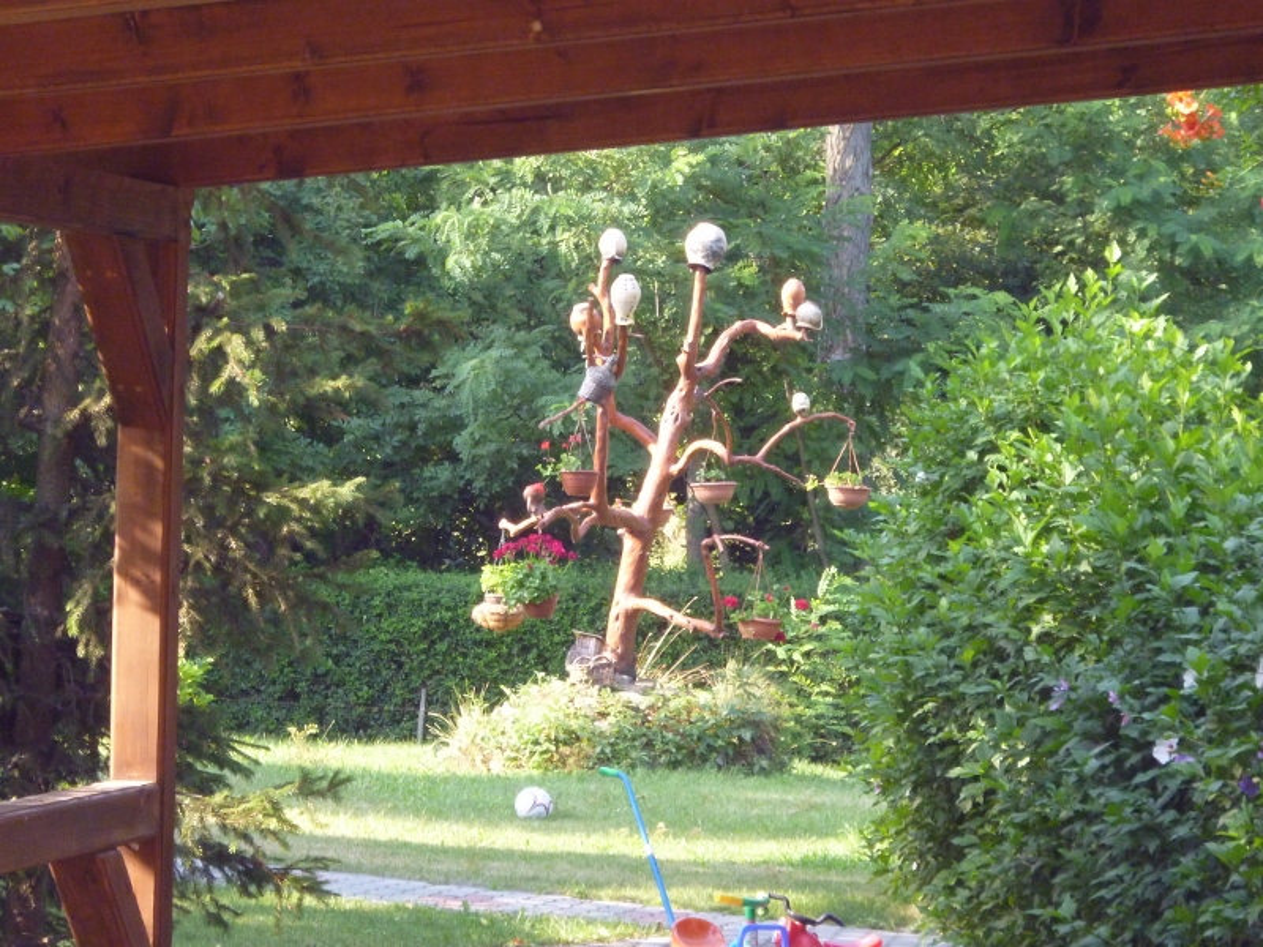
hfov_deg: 14.1
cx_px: 632
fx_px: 5108
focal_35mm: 140
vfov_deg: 10.6
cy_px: 474
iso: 400
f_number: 6.5
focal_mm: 20
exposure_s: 1/60
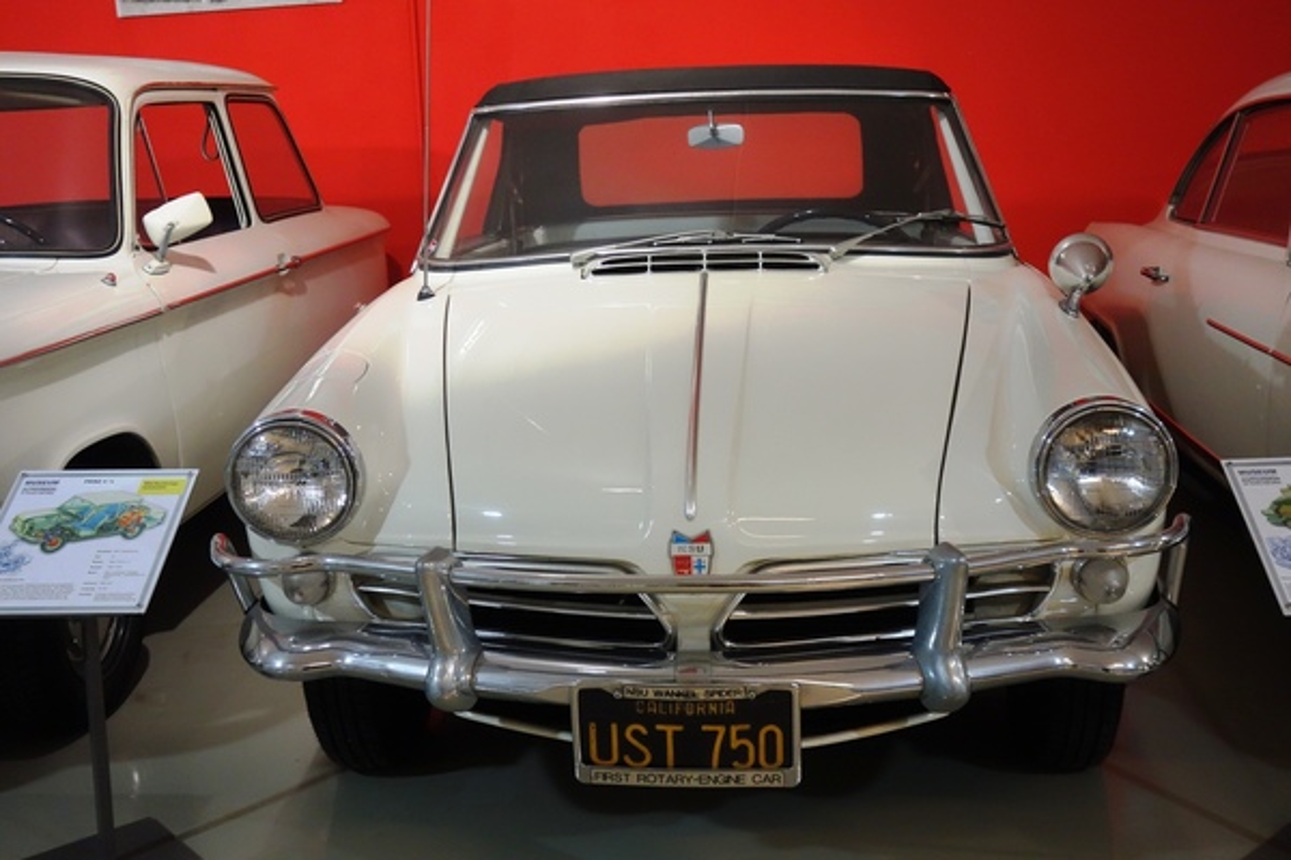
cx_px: 646
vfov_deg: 32.6
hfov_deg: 47.4
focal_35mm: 41
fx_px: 1470
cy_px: 430
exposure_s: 1/40
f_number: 2.8
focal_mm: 15.1
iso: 800
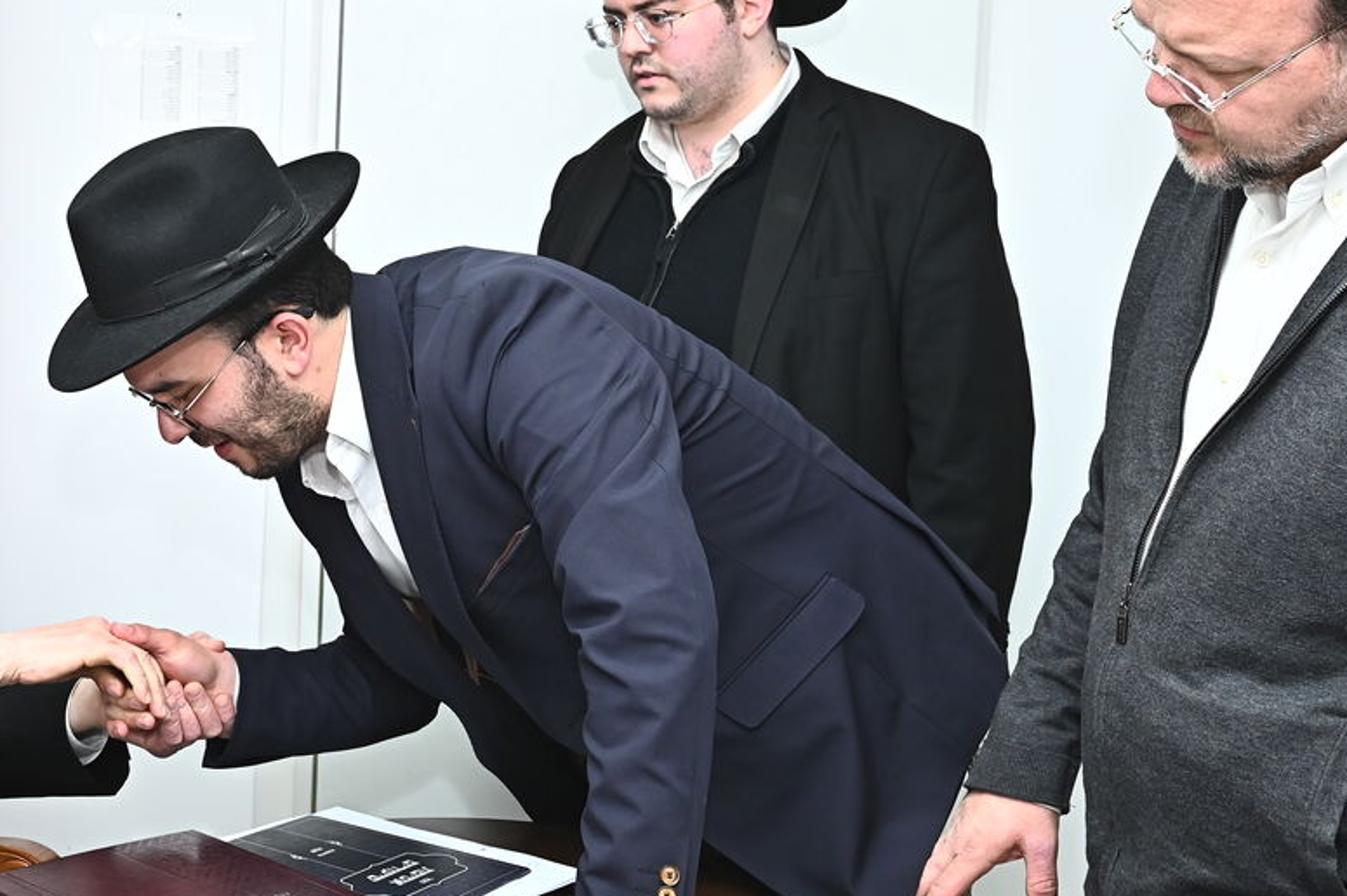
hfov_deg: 35.3
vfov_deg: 24.1
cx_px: 436
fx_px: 2094
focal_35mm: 56
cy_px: 352
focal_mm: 31
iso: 1250
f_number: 6.3
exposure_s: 1/200
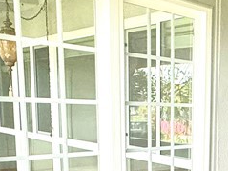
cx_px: 245
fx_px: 395
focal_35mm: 60
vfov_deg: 23.4
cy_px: 170
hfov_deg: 29.3
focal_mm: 2.22
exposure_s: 1/60
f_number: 2.2
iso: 400
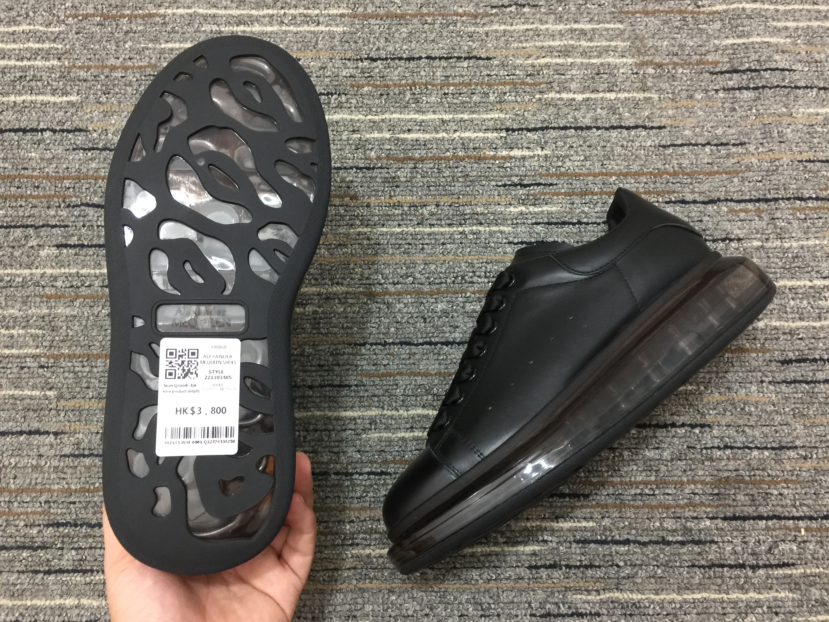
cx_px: 414
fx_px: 695
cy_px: 311
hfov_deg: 61.7
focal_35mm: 29
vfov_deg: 48.2
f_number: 2.2
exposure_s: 1/17
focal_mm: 4.15
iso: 100
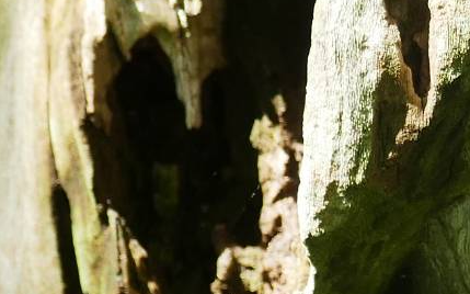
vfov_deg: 5.7
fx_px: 2958
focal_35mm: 231
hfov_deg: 8.9
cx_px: 612
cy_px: 360
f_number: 4
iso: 125
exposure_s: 1/125
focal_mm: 14
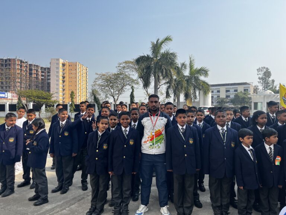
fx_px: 215
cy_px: 108
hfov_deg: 67.3
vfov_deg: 53.1
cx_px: 143
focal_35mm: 26
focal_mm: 5.1
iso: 50
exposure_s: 1/2268
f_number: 1.6
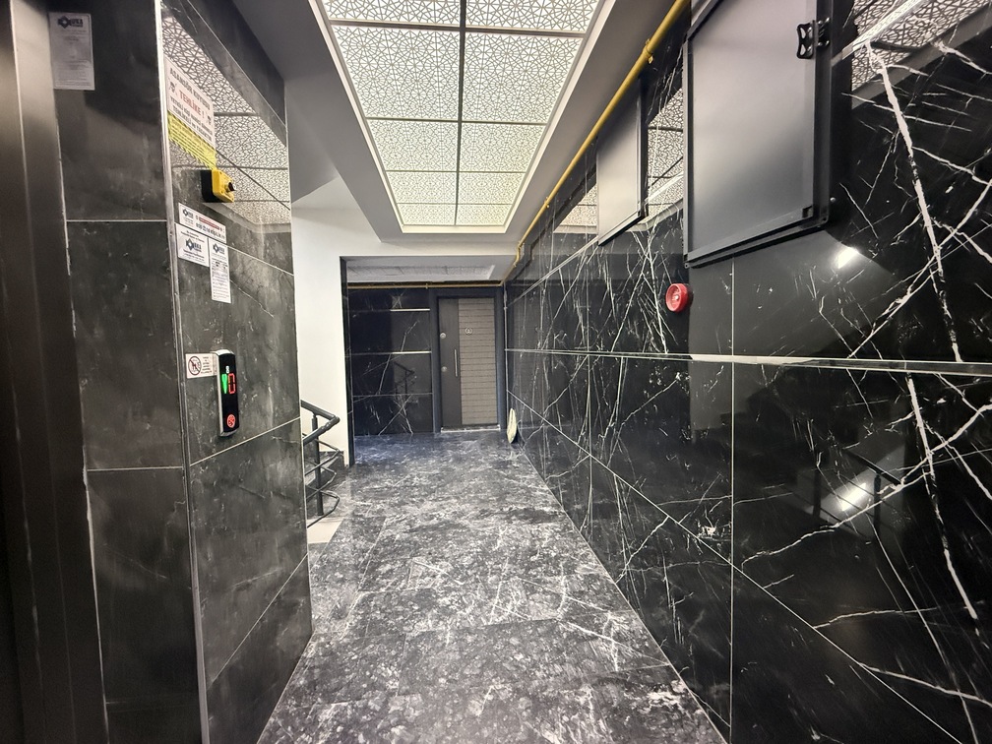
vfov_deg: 85.7
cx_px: 496
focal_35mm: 14
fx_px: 401
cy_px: 372
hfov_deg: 102.1
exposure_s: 1/60
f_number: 2.2
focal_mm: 2.22
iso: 1250
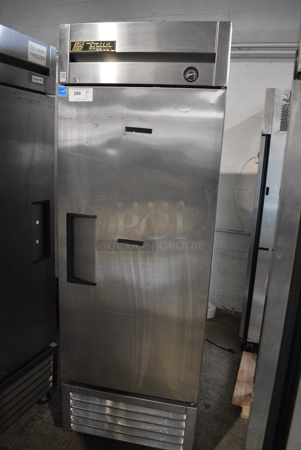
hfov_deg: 48.0
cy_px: 225
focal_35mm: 27
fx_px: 338
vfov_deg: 67.3
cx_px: 150
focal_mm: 18
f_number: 3.5
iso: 3200
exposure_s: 1/125
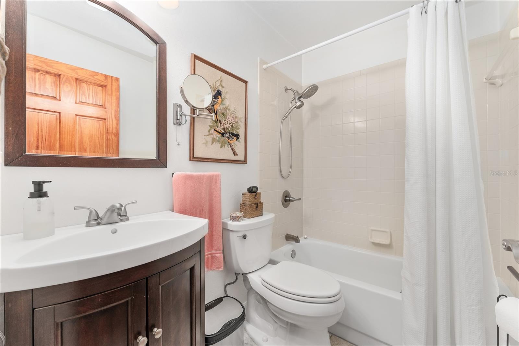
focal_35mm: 14
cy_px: 173
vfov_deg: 81.2
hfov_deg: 104.3
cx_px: 260
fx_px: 202
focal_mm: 14
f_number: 7.1
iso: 400
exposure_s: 1/3
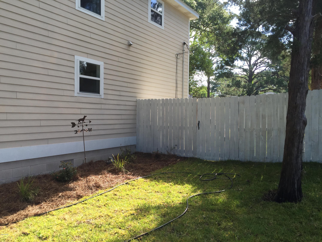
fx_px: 270
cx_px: 161
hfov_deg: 61.7
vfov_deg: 48.2
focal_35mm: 29
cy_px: 121
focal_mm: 4.15
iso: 32
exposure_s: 1/507
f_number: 2.2
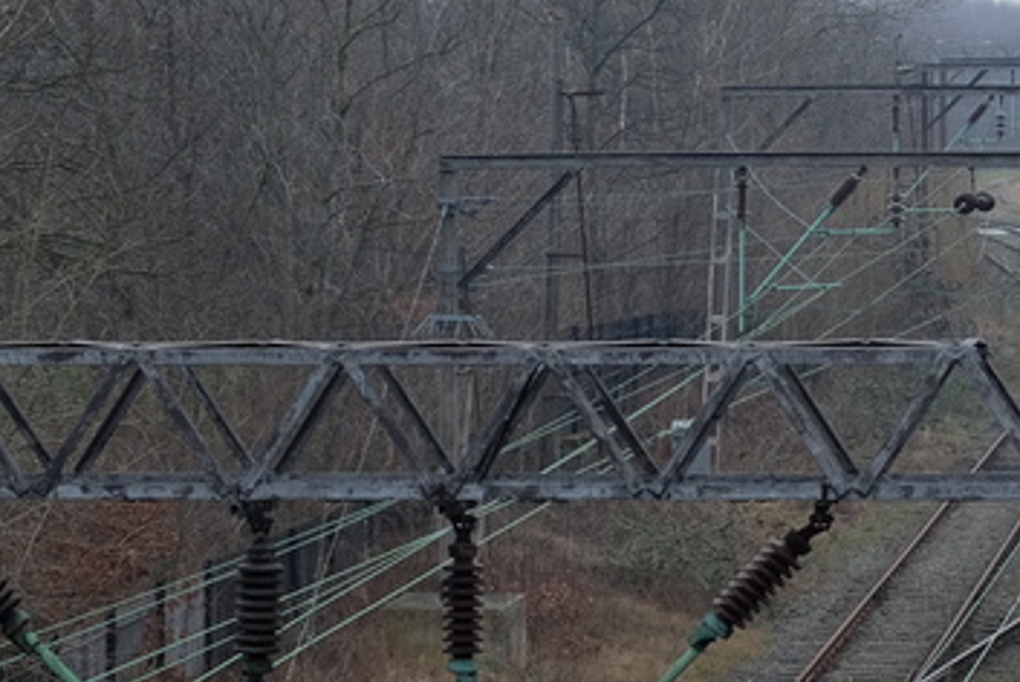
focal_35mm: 186
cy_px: 211
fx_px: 5274
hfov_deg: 11.0
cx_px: 890
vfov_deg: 7.4
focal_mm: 55
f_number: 4.5
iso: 400
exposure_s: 1/150
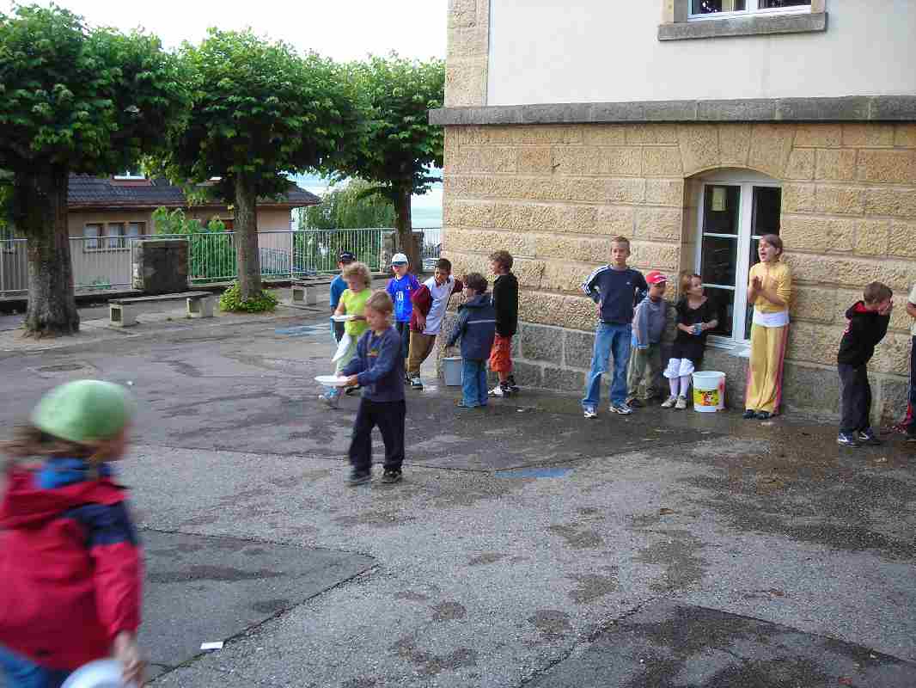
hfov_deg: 49.0
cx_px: 458
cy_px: 344
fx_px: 1006
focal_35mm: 38
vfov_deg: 37.7
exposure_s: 1/66
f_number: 3.2
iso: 50
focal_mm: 6.3
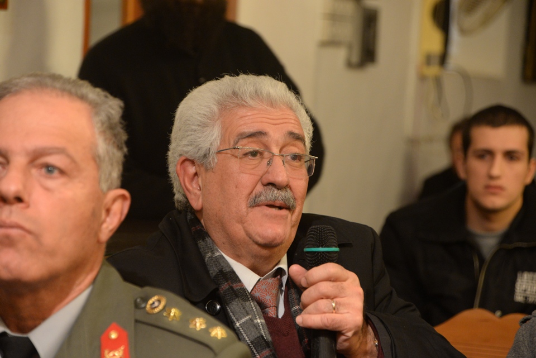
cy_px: 179
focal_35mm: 135
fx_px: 2011
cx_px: 268
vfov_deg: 10.2
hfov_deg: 15.2
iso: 3200
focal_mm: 135
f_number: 6.3
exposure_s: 1/20
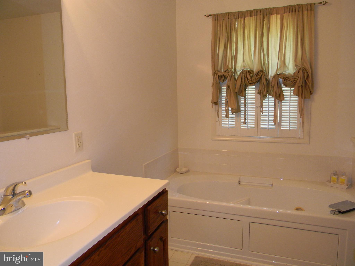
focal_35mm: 28
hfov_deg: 63.4
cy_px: 133
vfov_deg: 49.7
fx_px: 287
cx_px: 178
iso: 200
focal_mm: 5
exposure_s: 1/30
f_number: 3.5
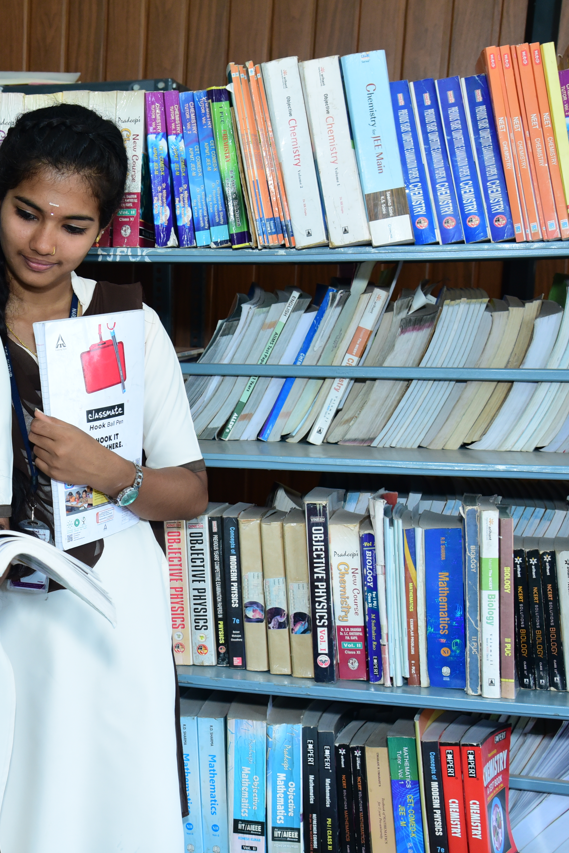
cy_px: 426
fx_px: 1564
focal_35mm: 66
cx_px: -10
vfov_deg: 30.5
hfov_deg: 19.9
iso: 1600
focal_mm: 44
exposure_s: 1/100
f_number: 5.6
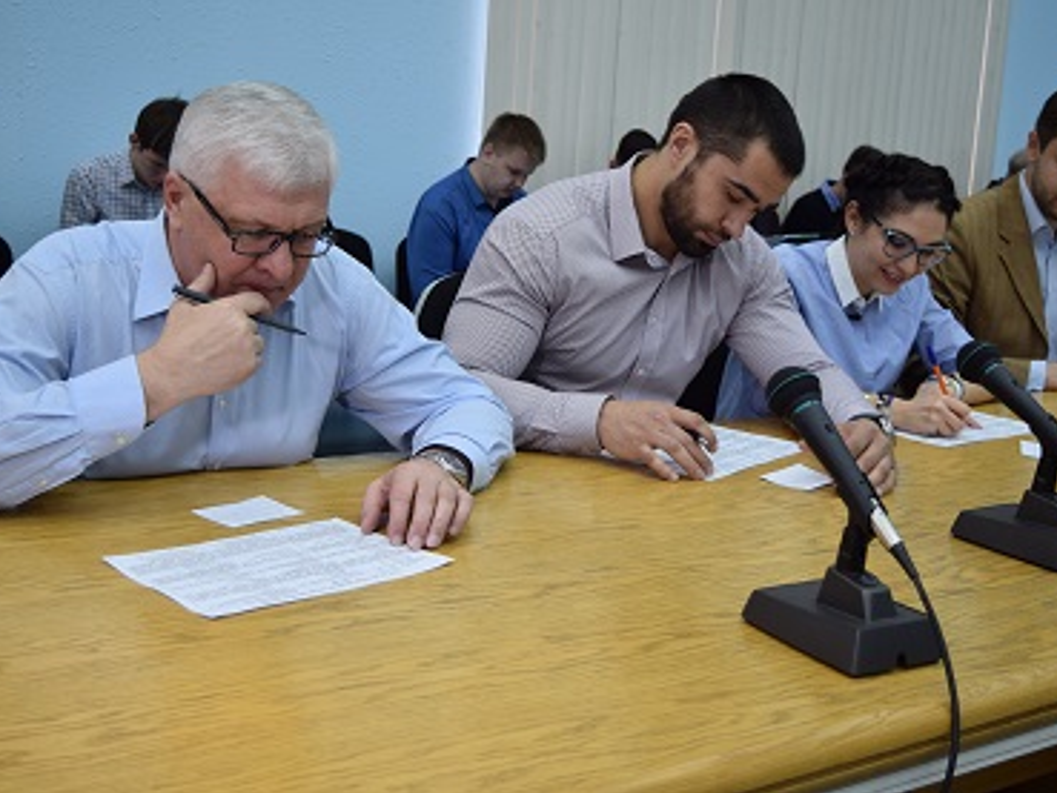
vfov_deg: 31.5
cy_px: 395
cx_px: 510
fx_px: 1405
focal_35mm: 46
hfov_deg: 41.2
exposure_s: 1/80
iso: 400
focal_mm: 28
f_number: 4.2
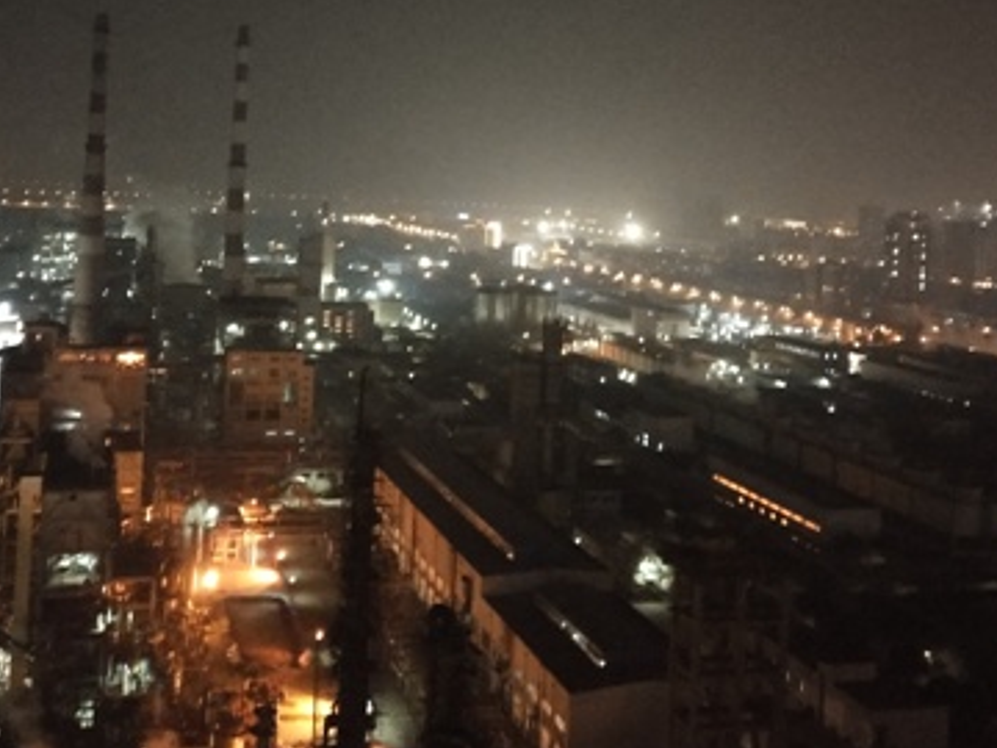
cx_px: 449
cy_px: 158
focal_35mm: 50
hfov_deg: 38.1
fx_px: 1440
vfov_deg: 28.5
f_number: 1.8
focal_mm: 3.95
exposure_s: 1/14.3
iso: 3852
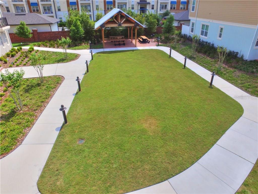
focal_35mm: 20
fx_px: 149
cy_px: 97
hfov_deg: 81.7
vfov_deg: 66.0
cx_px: 129
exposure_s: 1/1818
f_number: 2.8
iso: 100
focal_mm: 3.6
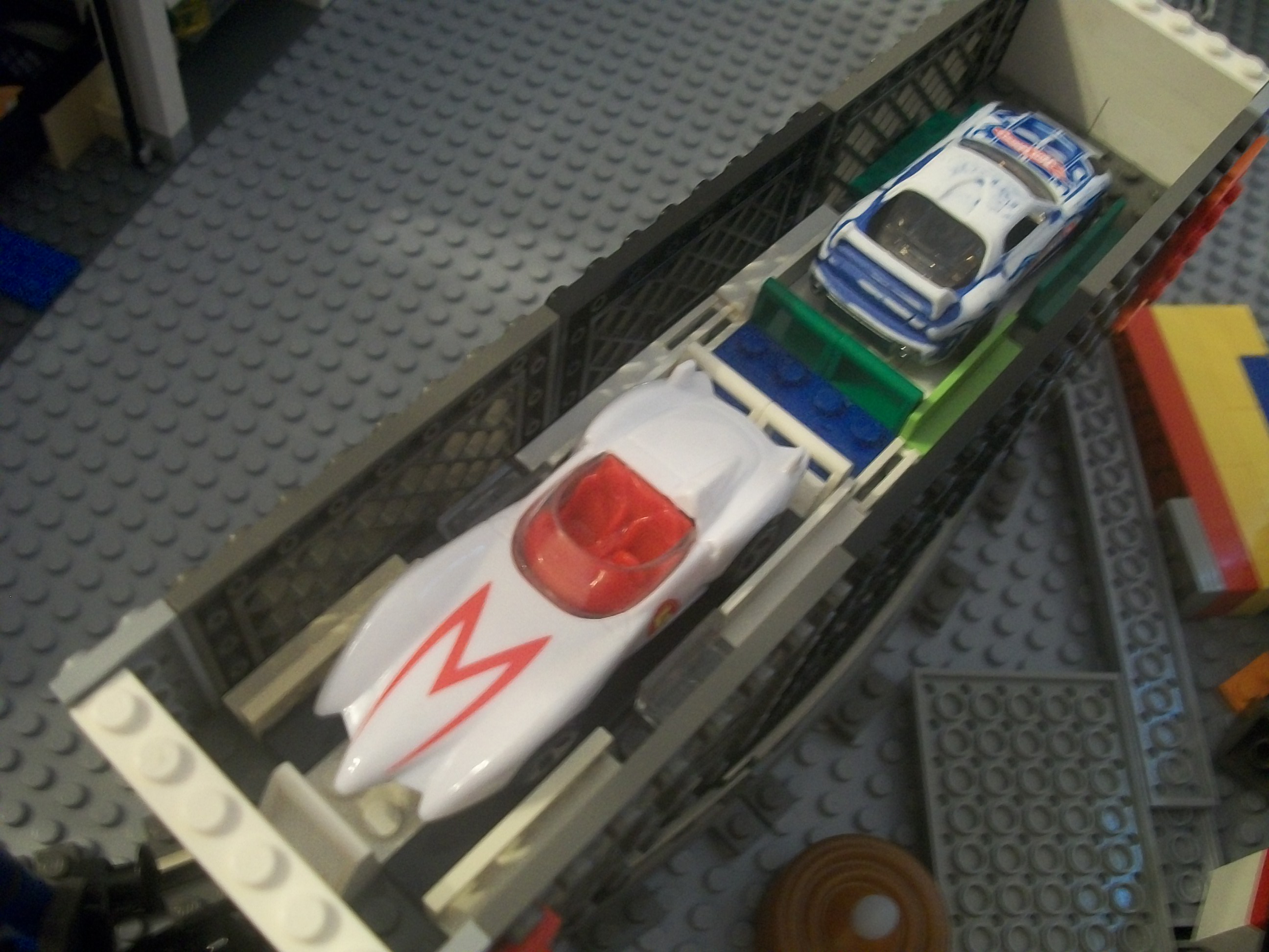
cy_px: 476
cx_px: 634
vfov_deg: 44.2
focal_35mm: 32
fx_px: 1173
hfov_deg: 56.8
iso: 220
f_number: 2.9
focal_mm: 5.7
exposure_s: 1/8
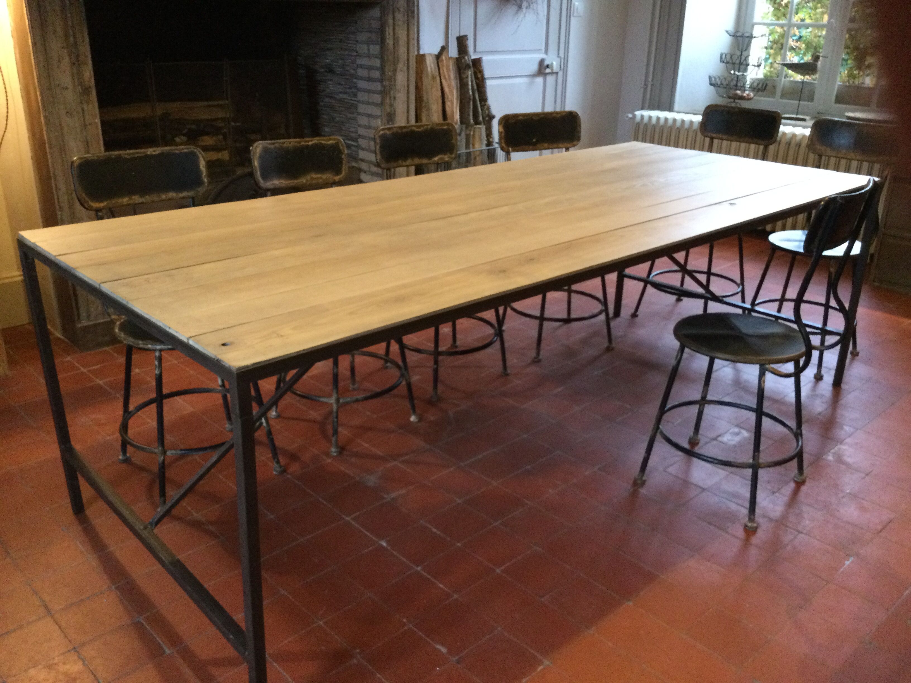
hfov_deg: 58.4
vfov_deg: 45.4
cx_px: 456
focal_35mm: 31
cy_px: 342
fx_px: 816
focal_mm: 3.3
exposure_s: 1/17
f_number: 2.4
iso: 200
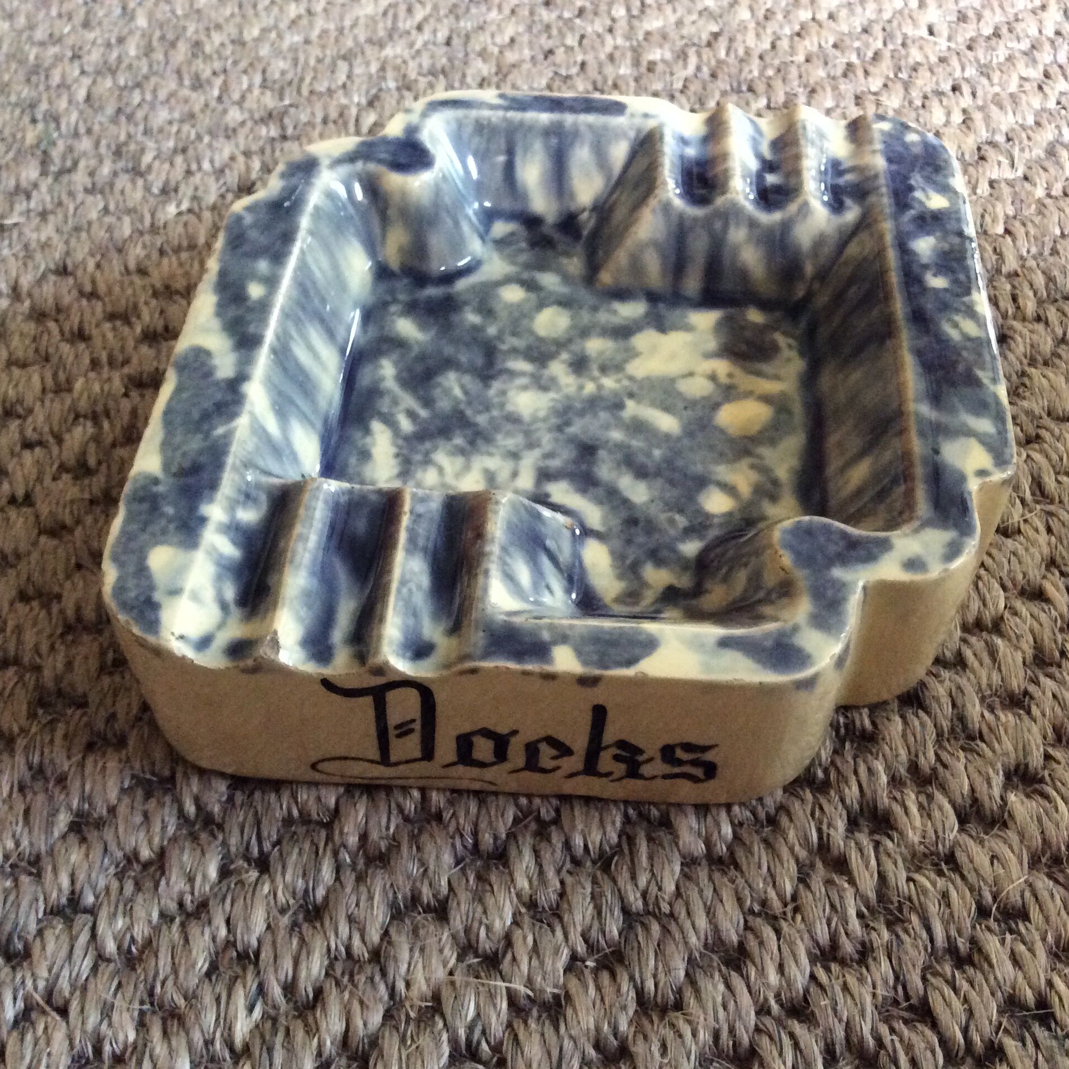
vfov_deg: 43.9
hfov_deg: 43.8
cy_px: 533
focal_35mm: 38
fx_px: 1328
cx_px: 562
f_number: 2.4
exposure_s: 1/25
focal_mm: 3.3
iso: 320
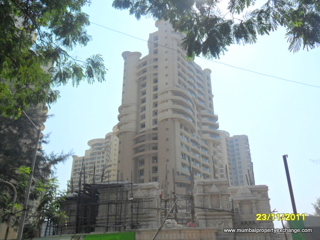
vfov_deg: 44.2
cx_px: 160
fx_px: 296
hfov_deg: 56.8
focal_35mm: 32
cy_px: 120
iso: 100
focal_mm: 5.7
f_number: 9.4
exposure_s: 1/250
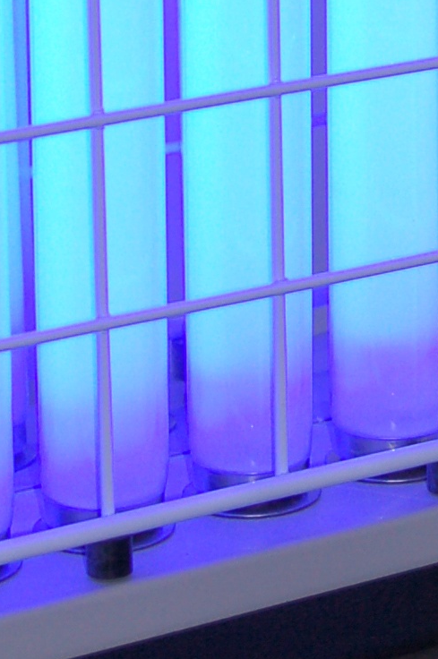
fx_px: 4262
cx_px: 678
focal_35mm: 233
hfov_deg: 5.8
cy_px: -335
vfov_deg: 8.6
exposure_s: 1/500
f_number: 5.6
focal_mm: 38
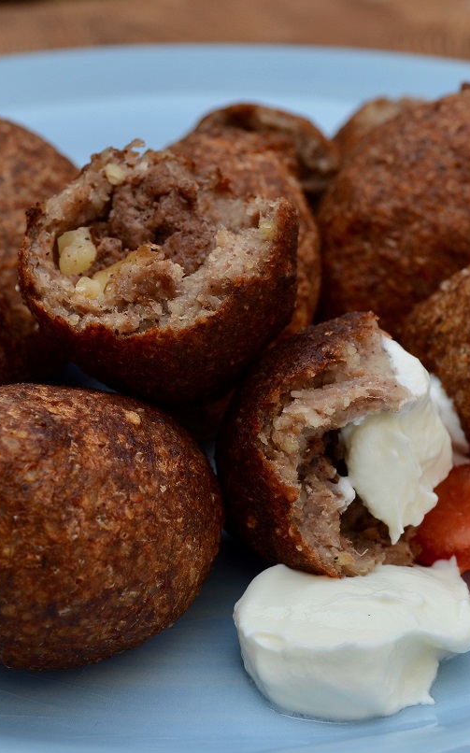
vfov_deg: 24.7
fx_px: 1723
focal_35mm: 84
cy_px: 374
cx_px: 263
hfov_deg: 15.5
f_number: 8
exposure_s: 1/250
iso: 200
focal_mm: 36
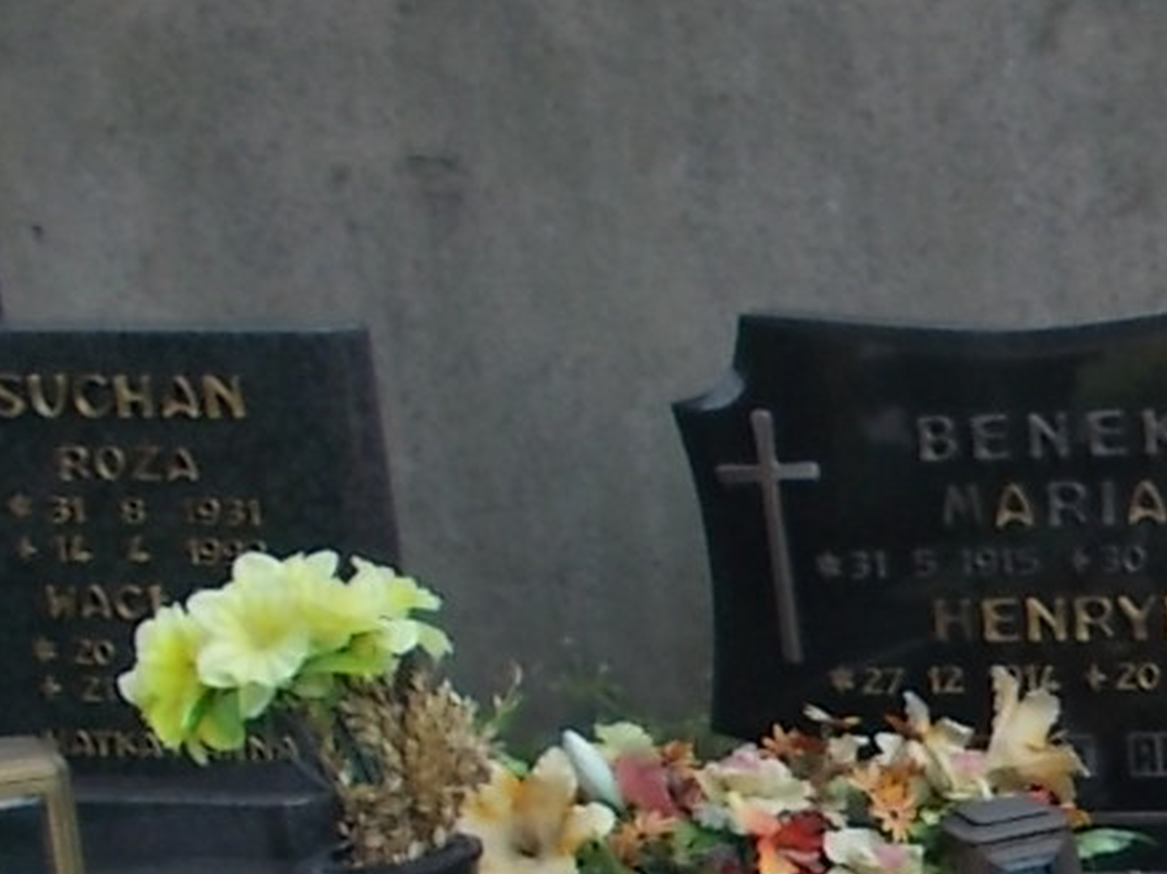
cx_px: 1822
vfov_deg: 15.4
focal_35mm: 95
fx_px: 3201
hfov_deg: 18.1
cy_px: 781
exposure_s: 1/80
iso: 80
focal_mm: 4.6
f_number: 8
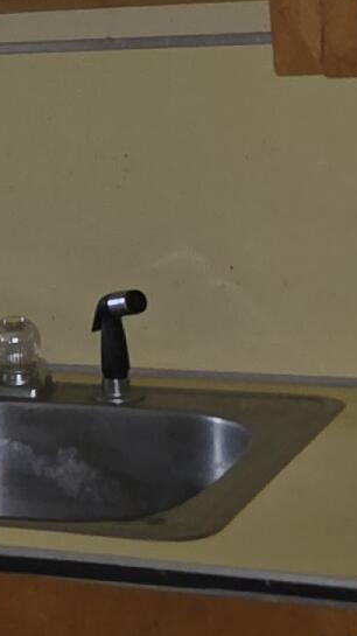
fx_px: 2326
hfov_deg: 7.2
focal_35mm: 138
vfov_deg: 15.5
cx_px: -910
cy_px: 112
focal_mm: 6.3
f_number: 1.7
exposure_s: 1/17.2
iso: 125
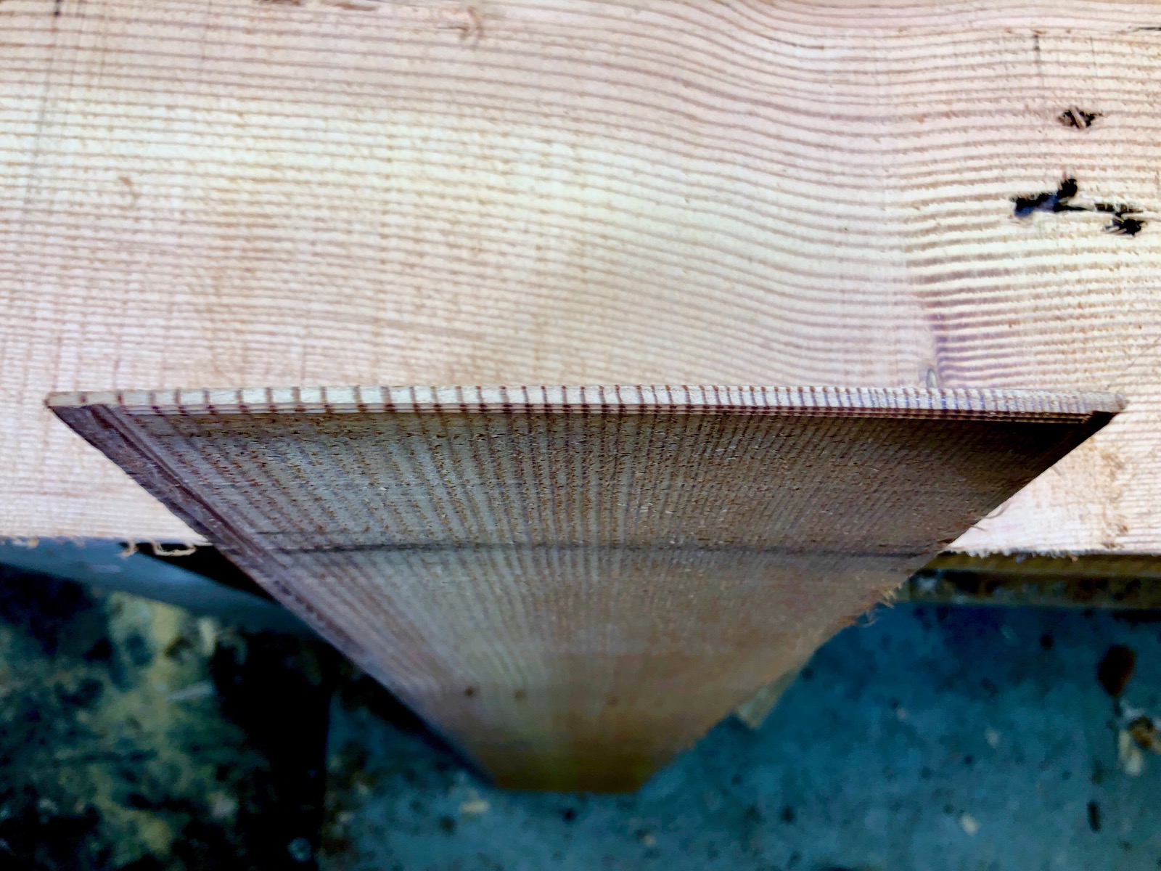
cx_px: 580
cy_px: 436
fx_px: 939
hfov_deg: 63.4
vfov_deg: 49.7
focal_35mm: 28
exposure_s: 1/60
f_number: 1.8
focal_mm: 3.99
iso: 32
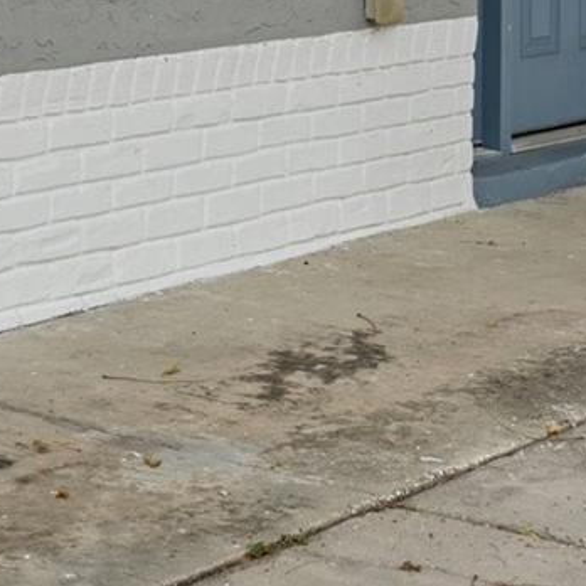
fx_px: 2317
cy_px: -185
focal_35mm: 121
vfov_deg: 13.8
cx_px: 83
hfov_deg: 14.3
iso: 320
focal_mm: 31
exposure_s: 1/13
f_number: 8
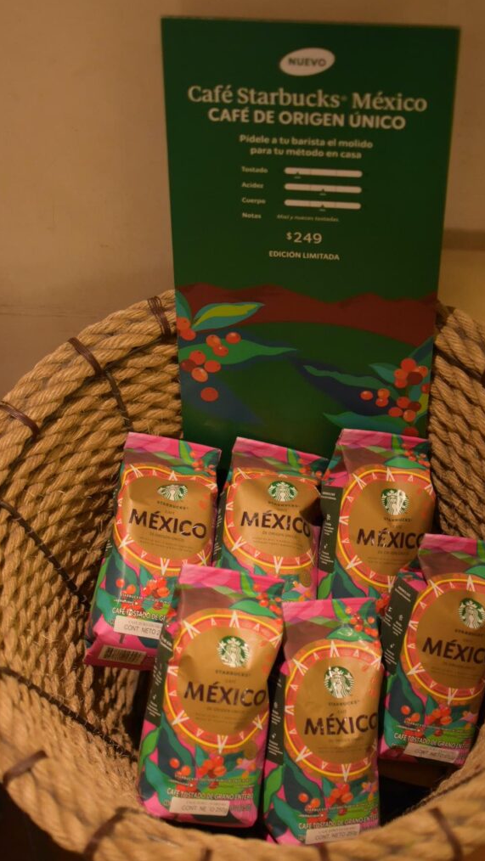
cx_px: 274
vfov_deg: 37.5
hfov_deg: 21.6
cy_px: 431
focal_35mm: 56
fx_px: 1268
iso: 1000
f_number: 2
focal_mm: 35
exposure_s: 1/320
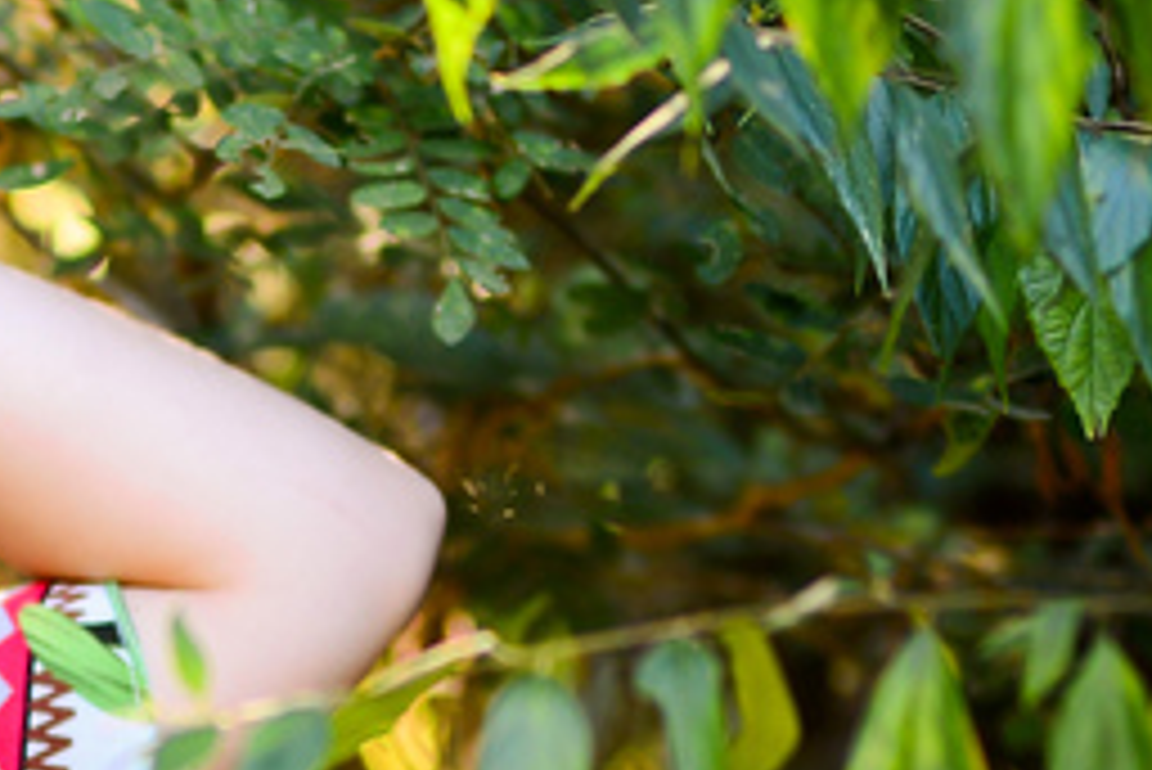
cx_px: -608
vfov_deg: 3.4
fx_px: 12743
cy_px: 1078
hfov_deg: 5.1
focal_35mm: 398
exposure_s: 1/320
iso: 200
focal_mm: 85
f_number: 1.4
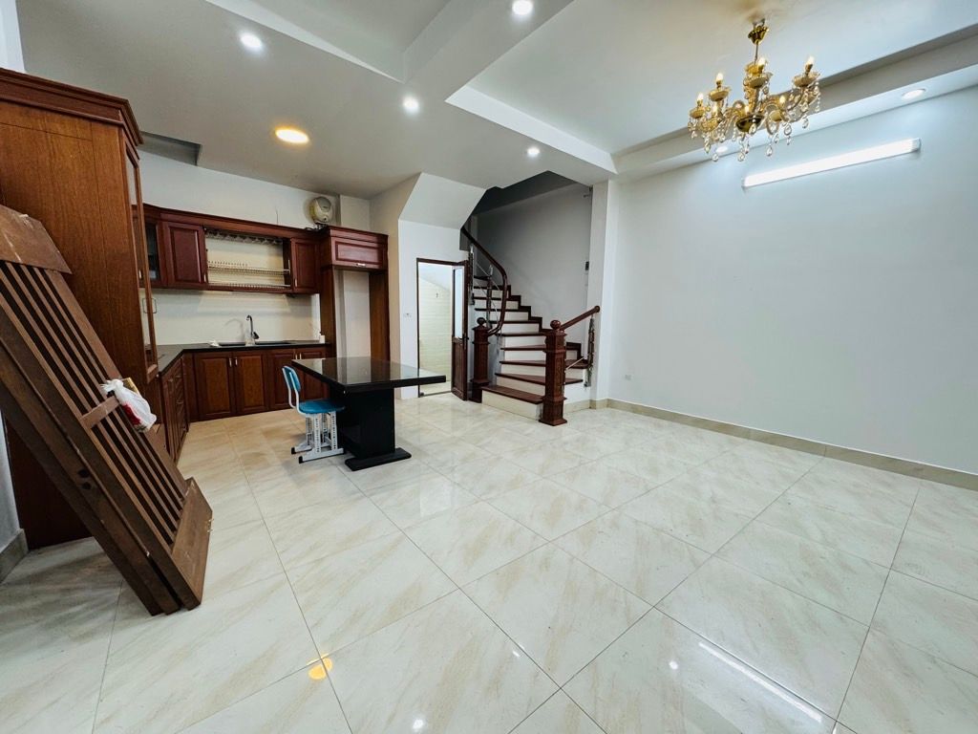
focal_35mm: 14
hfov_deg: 102.1
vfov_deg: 85.7
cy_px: 367
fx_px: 396
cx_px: 489
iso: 200
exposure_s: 1/100
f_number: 2.2
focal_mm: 2.22
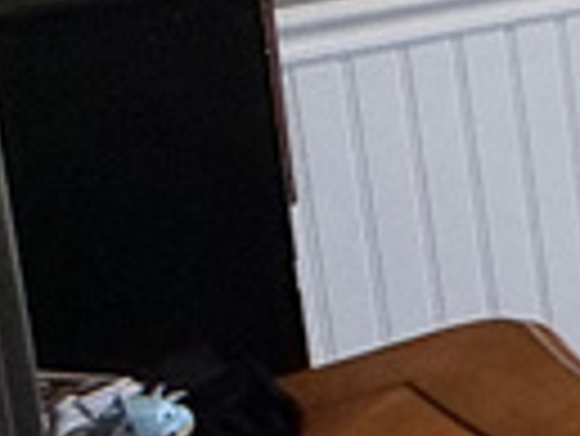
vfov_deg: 12.7
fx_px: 1862
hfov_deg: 10.1
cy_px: -211
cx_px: 1929
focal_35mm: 111
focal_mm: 2.22
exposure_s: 1/120
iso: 125
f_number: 2.2
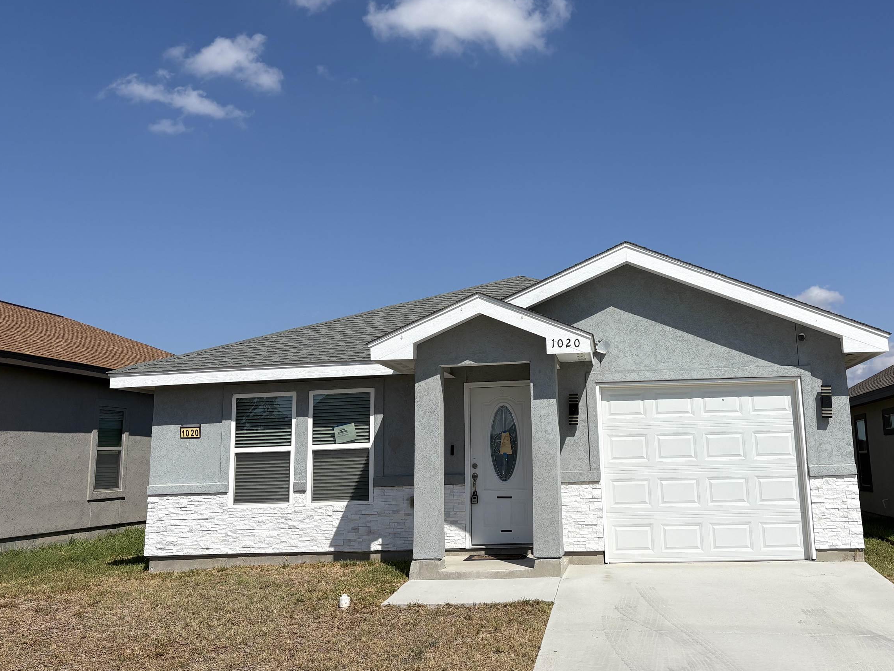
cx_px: 535
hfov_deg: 52.3
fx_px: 904
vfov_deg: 40.5
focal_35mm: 35
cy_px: 273
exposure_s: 1/7813
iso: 50
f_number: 1.6
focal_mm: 5.96
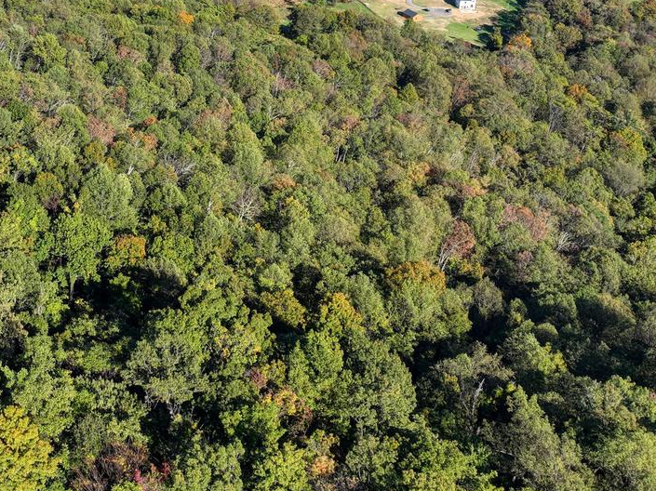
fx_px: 928
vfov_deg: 28.8
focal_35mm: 49
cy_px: 79
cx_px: 137
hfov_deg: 37.6
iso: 120
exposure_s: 1/1250
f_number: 2.8
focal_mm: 12.3
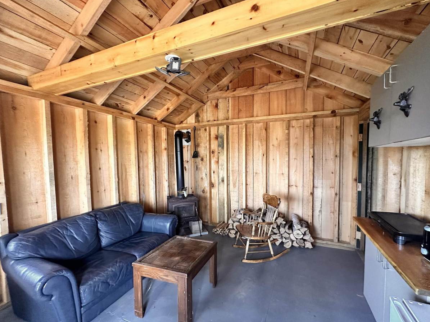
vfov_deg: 81.7
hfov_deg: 98.1
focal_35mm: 15
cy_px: 168
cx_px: 225
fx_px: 186
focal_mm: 2.22
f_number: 2.2
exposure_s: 1/60
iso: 640
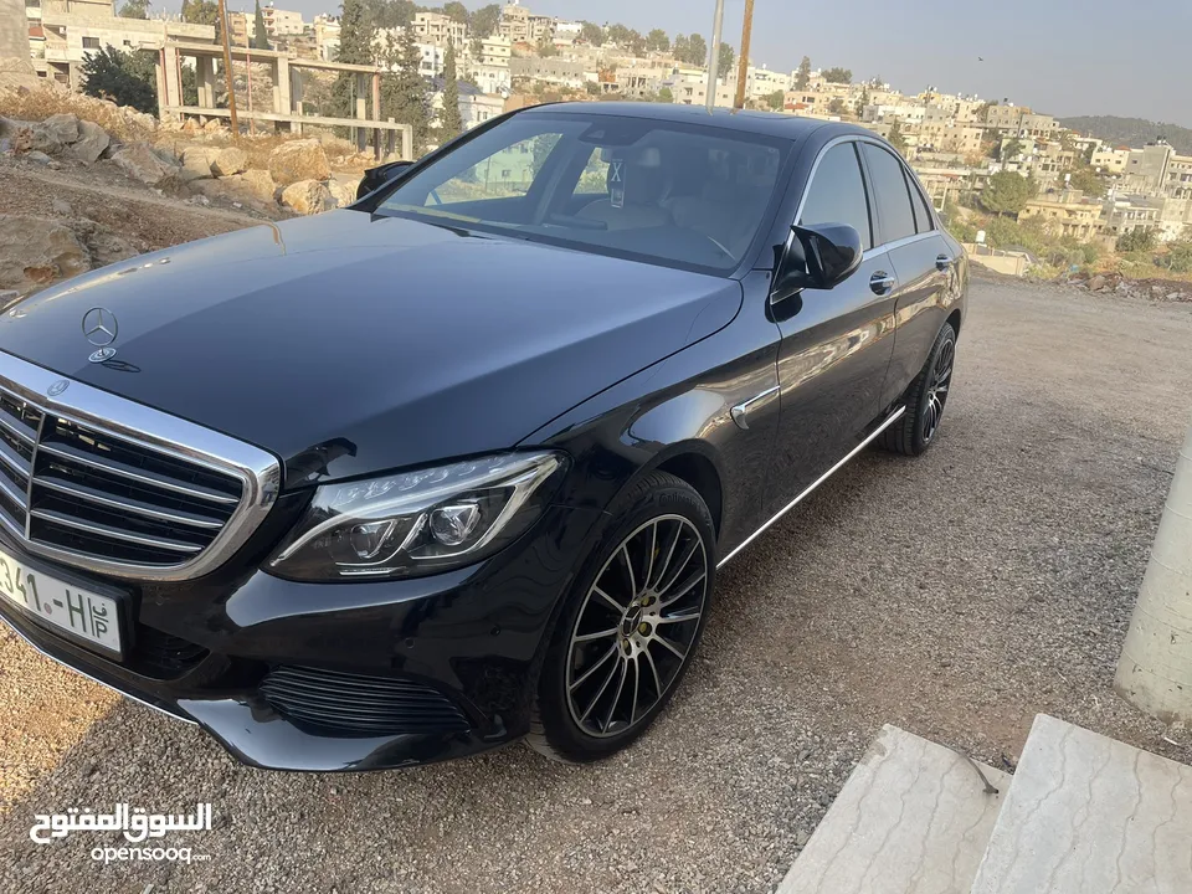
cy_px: 447
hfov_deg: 69.4
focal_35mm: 25
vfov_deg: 54.9
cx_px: 596
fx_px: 861
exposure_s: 1/664
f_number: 1.6
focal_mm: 5.1
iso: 32
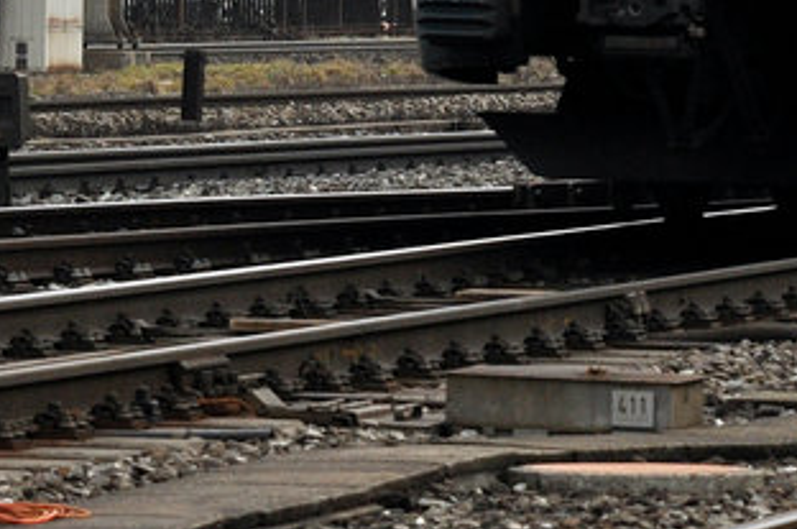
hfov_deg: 5.1
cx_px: 973
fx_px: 8930
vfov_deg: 3.4
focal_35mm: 404
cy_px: -461
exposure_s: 1/800
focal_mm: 70
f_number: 5.6
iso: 400
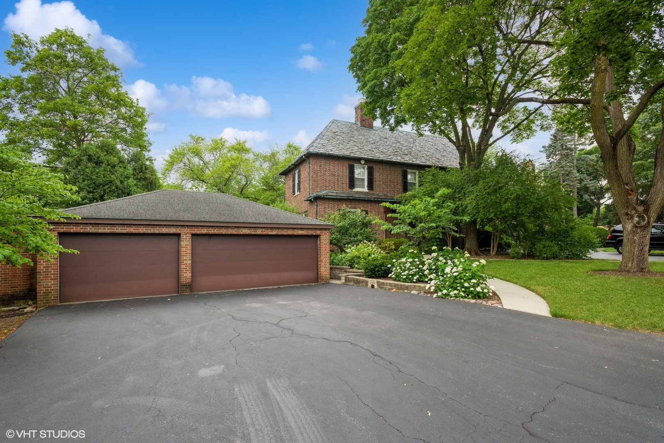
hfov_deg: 86.9
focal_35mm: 19
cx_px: 332
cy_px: 222
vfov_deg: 64.6
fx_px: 350
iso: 400
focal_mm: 19
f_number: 8
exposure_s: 1/80
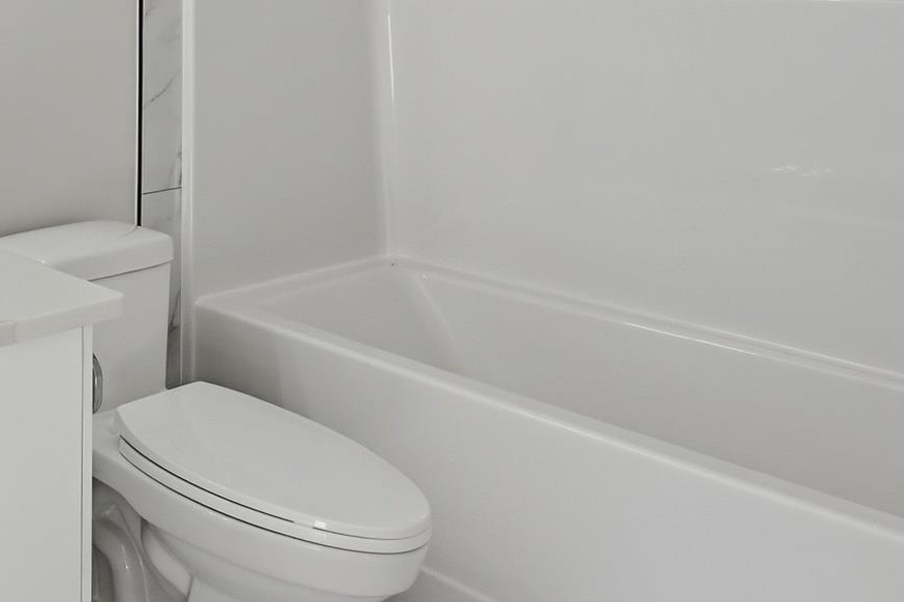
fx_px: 1004
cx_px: -260
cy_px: -33
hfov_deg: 34.7
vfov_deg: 30.4
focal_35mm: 40
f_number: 8
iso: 250
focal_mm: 14
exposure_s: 1/640
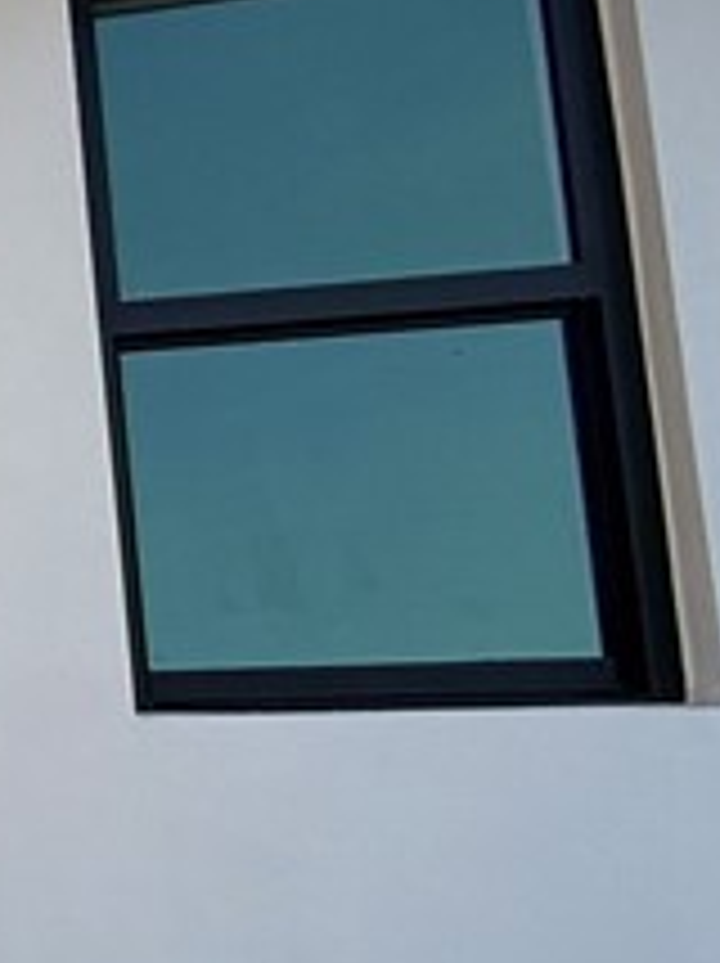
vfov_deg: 28.6
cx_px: -1359
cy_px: 716
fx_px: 1862
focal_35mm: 67
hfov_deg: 12.0
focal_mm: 2.22
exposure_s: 1/2024
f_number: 2.2
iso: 50
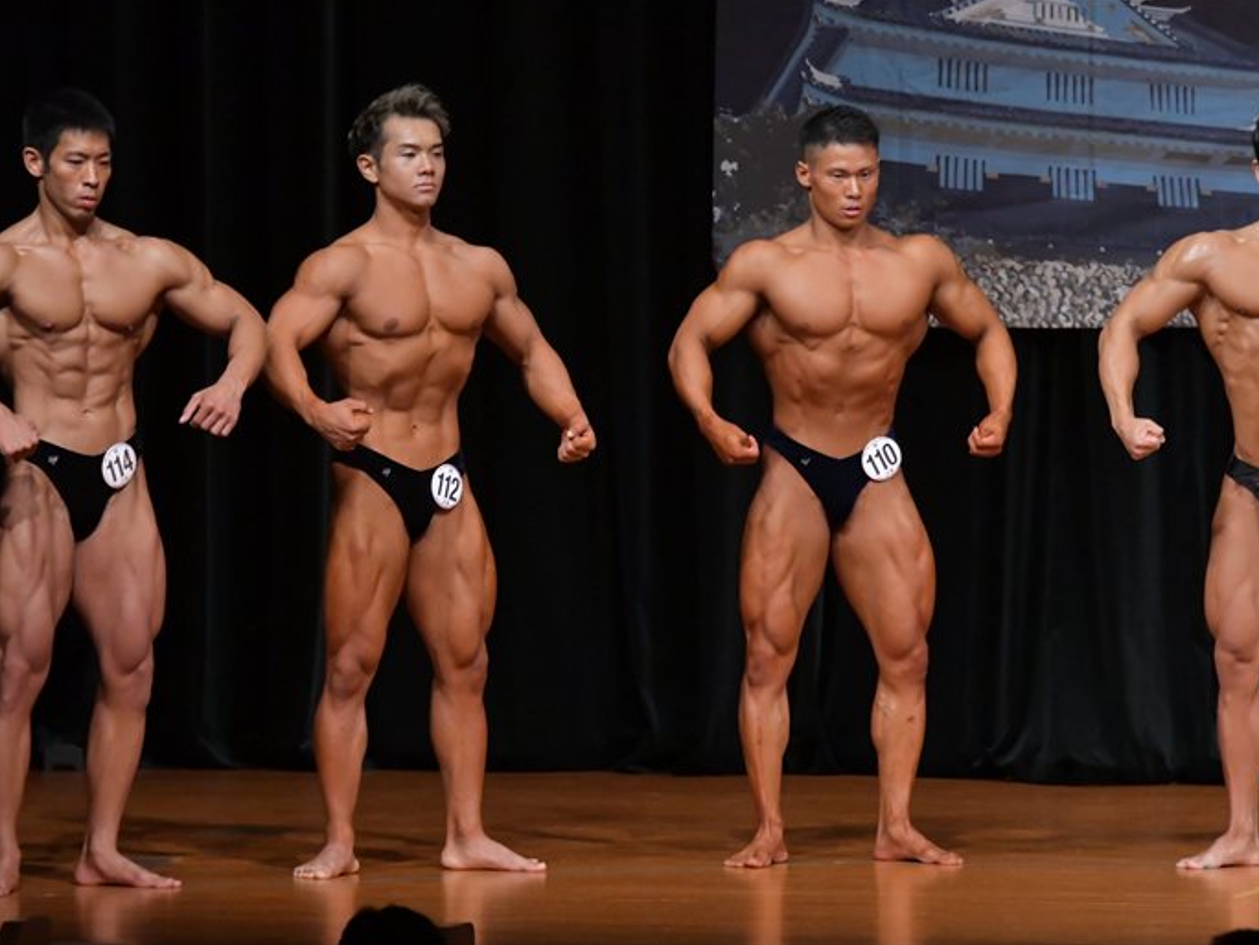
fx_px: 10693
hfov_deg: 6.7
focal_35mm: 294
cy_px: 472
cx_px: 623
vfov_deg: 5.1
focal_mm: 180
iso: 5000
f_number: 5.6
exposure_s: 1/400
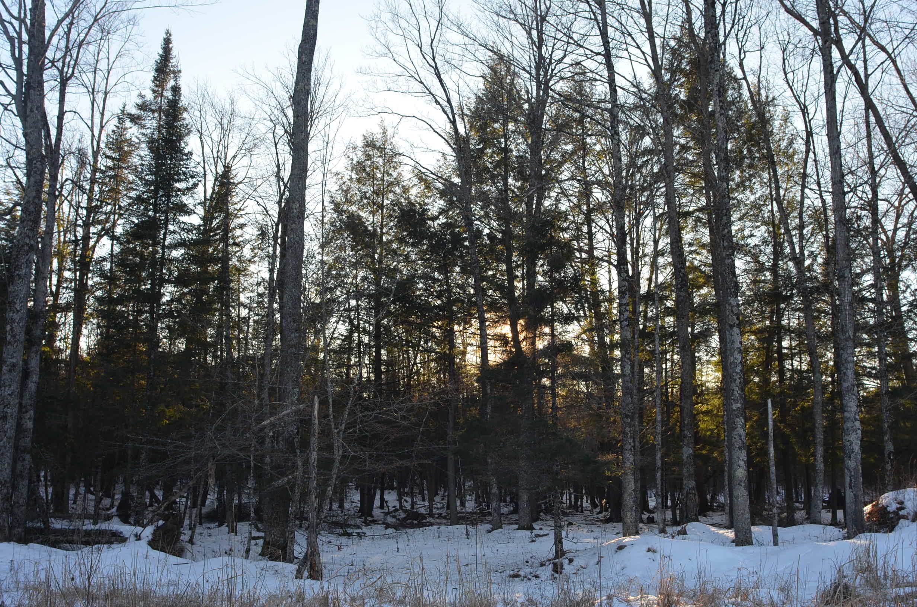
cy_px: 304
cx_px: 458
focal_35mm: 30
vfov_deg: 43.4
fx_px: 763
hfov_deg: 62.0
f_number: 6.3
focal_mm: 20
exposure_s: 1/160
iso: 200
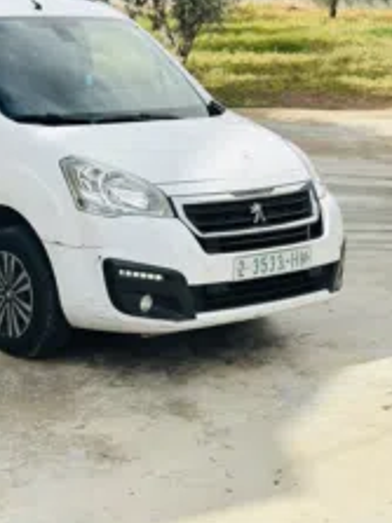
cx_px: 61
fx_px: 1300
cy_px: 66
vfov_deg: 22.3
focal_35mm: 86
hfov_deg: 17.0
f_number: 1.78
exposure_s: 1/7634
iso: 100
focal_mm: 6.86
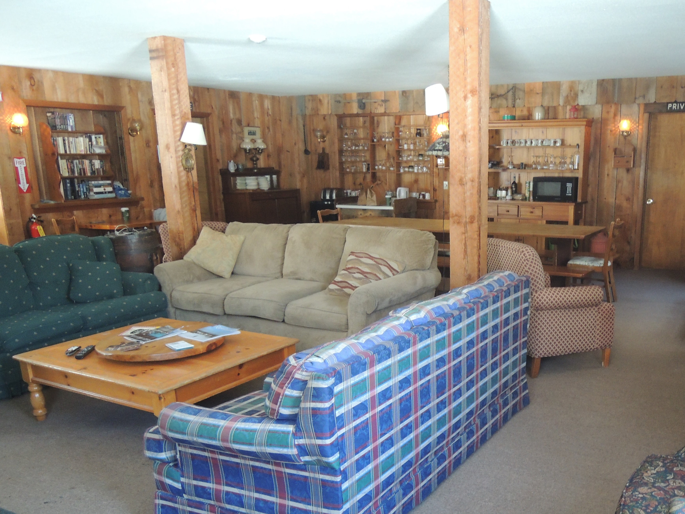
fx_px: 475
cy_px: 257
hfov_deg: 71.6
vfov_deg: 56.8
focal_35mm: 24
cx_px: 342
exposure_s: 1/20
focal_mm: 4.3
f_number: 2.8
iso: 400
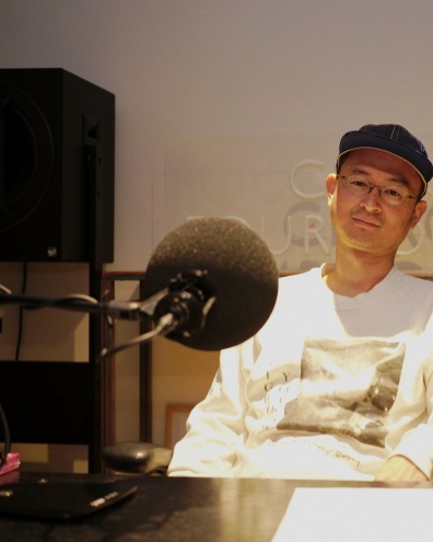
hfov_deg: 23.4
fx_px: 1025
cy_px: 272
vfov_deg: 29.6
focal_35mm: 64
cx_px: 360
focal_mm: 45
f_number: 2.8
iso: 1600
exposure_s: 1/30
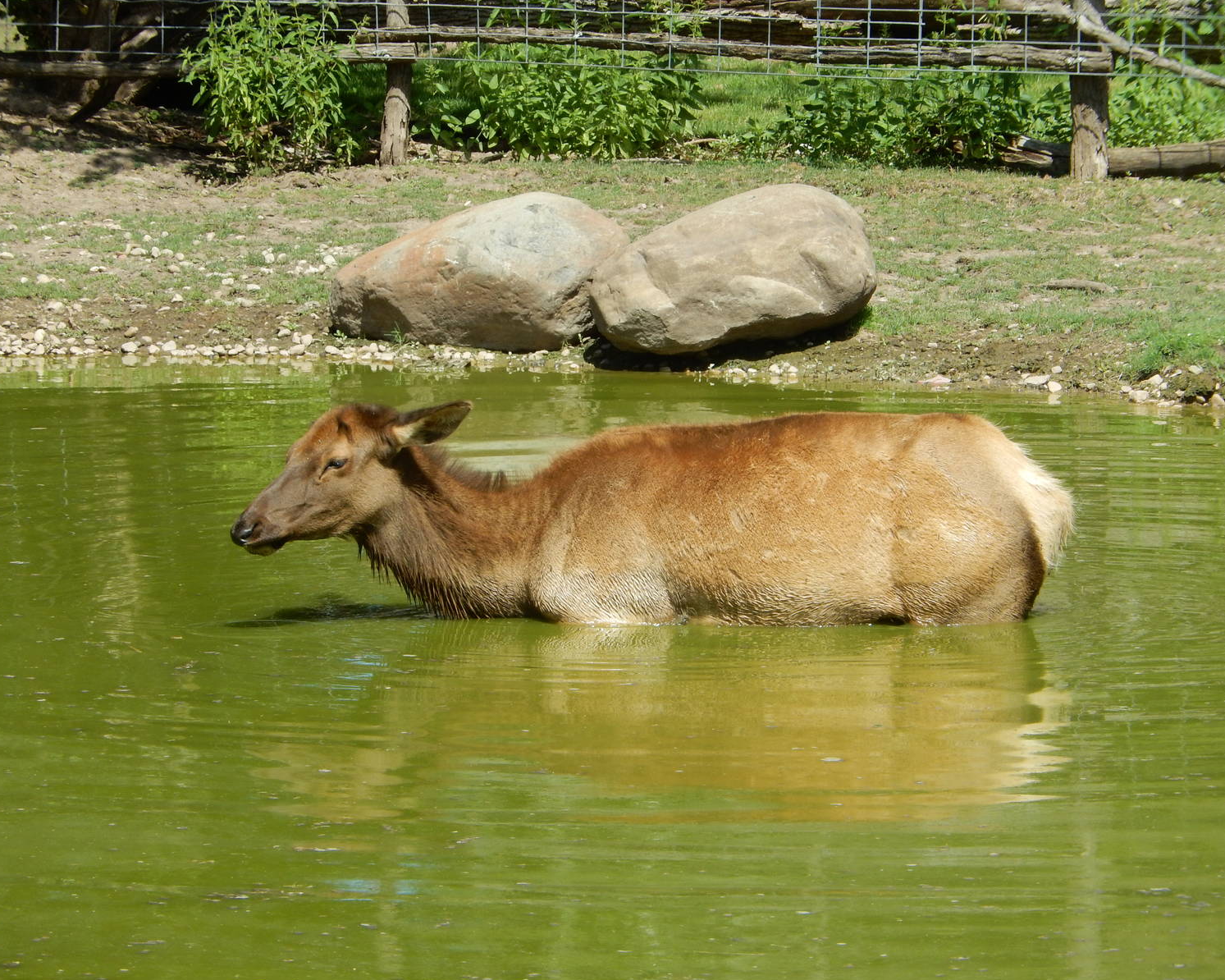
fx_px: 9063
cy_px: 491
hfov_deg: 7.7
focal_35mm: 250
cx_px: 633
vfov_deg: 6.2
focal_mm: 42.8
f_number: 5.8
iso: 125
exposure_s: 1/320
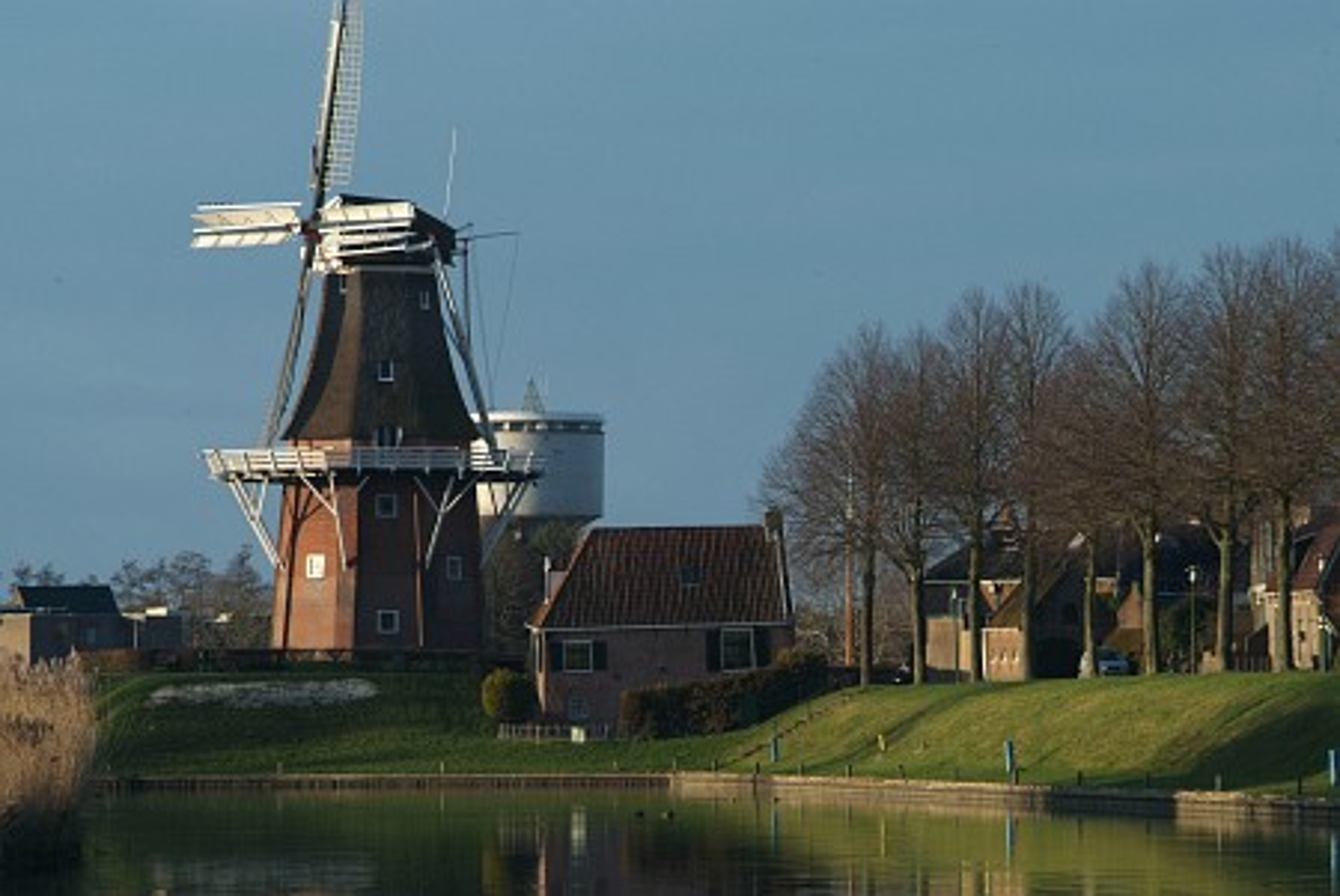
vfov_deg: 6.8
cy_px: 448
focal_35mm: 203
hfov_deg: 10.1
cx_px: 670
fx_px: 7563
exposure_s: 1/250
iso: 400
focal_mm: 135
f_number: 11
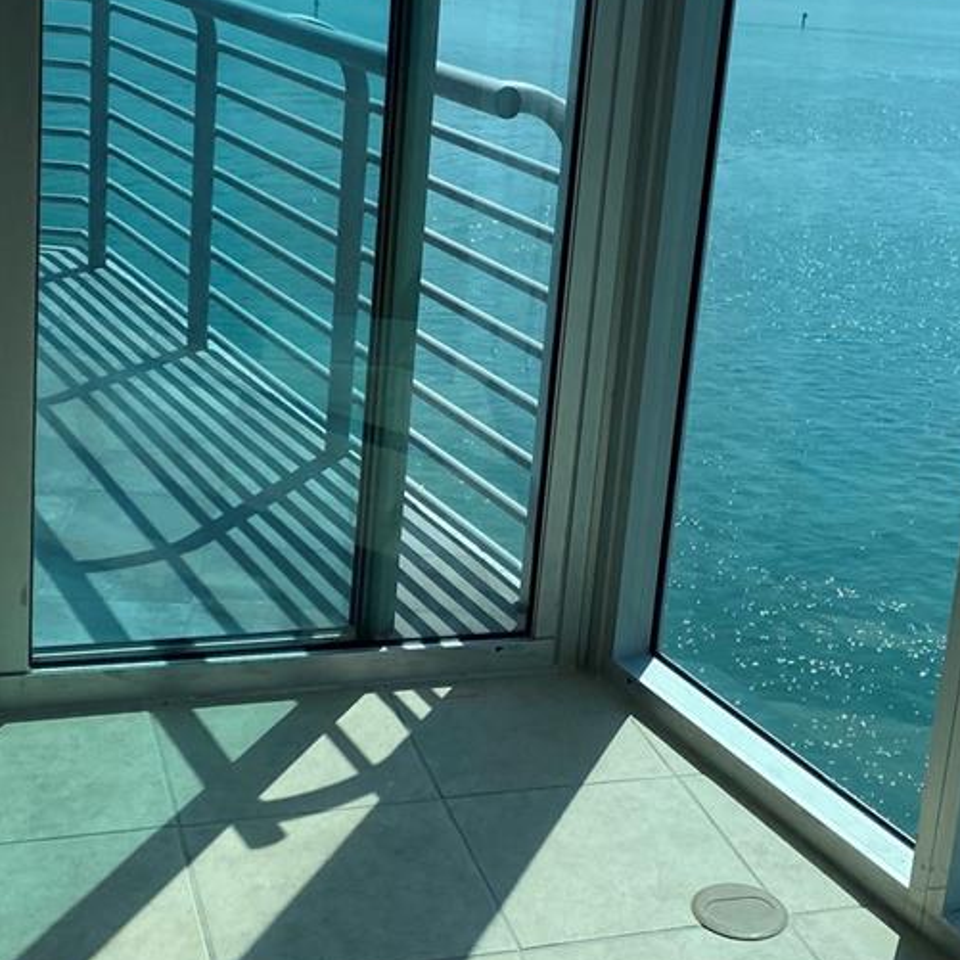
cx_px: 583
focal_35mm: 55
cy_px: 328
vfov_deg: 30.9
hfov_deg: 31.0
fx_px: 1726
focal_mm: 4.25
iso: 32
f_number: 1.8
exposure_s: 1/3984
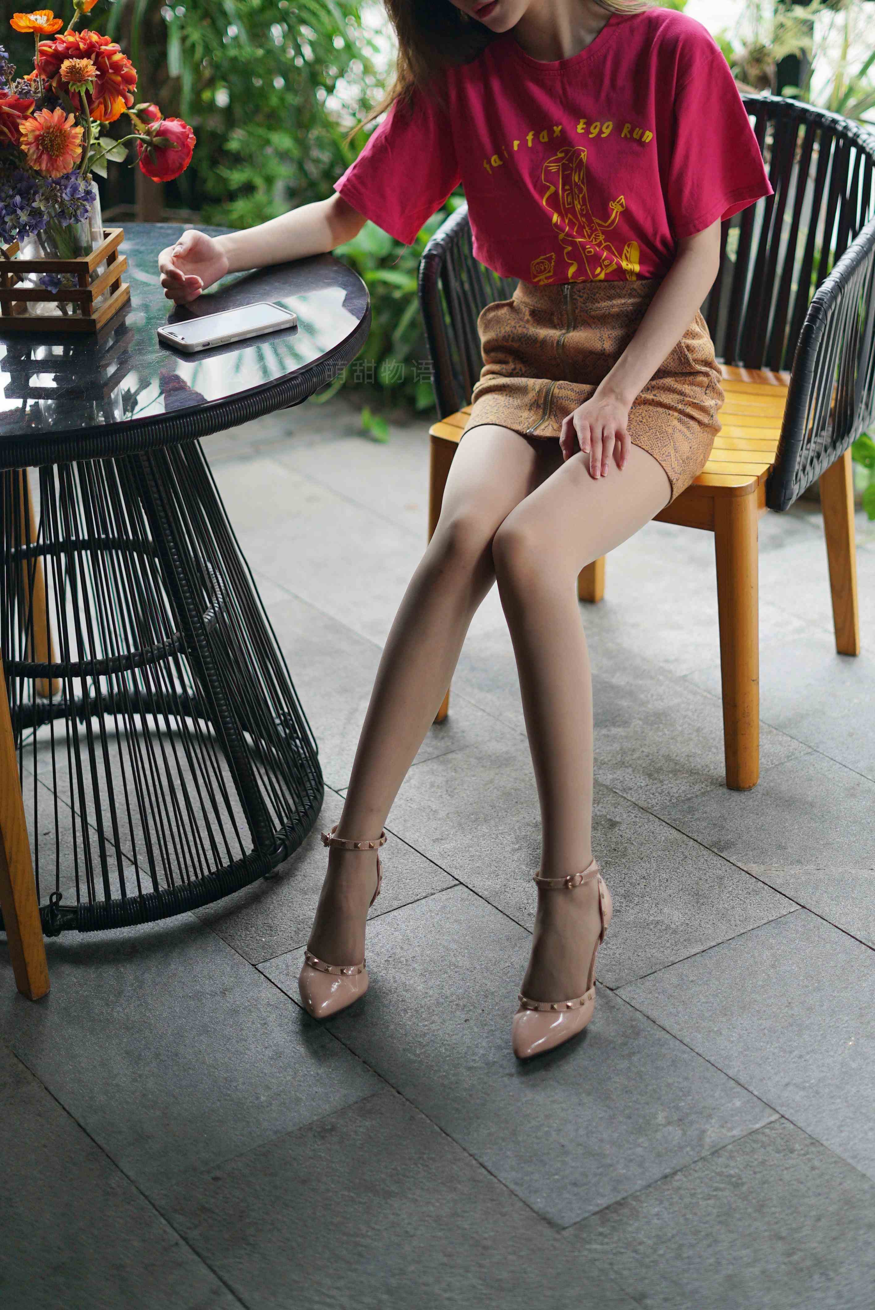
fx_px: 1820
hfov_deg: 27.0
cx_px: 438
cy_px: 655
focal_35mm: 50
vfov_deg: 39.6
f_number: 1.8
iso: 200
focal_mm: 50
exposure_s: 1/500
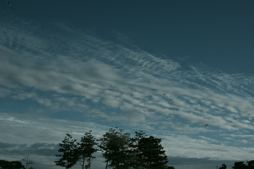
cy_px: 84
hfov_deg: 38.2
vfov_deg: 25.9
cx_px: 127
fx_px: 366
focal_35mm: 52
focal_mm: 35
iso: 100
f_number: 13
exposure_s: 1/125
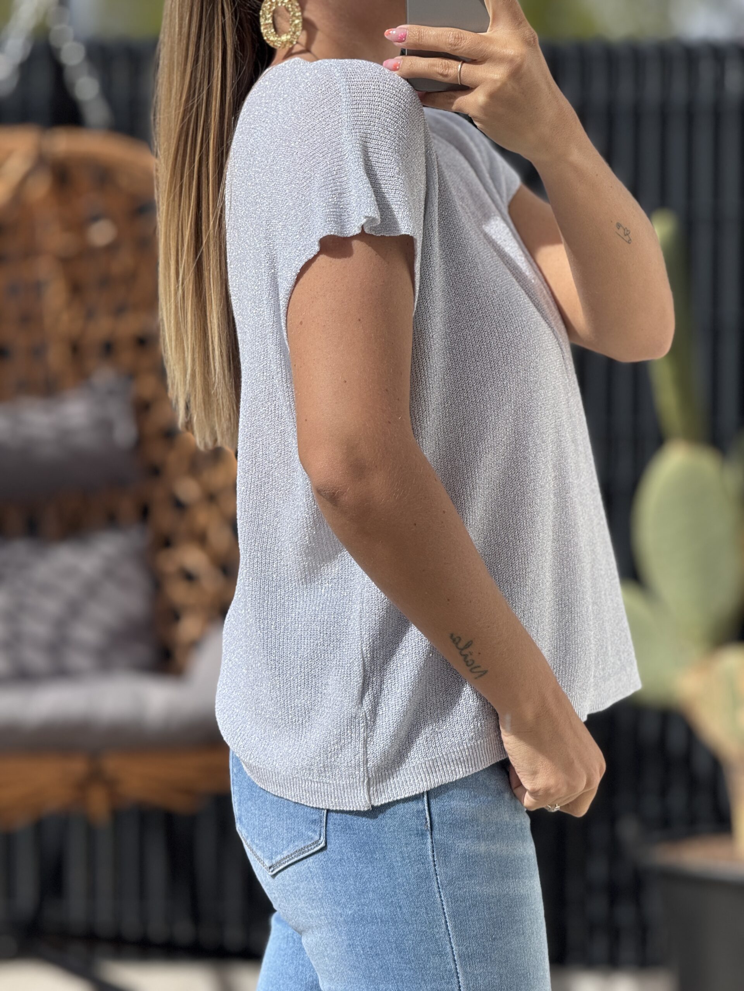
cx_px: 372
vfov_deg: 16.4
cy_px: 496
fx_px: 3439
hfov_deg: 12.3
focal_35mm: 120
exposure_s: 1/1730
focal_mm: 15.66
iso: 50
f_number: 2.8
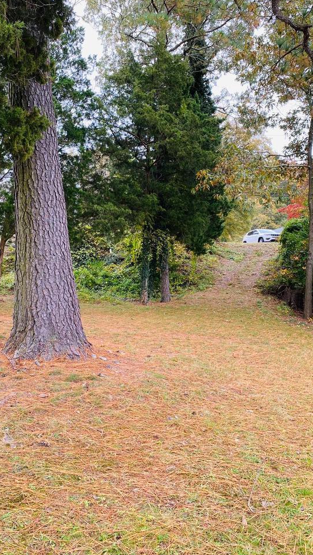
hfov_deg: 36.3
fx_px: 472
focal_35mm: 32
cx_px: 104
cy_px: 278
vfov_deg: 61.0
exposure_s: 1/122
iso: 32
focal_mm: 4.25
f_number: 1.8
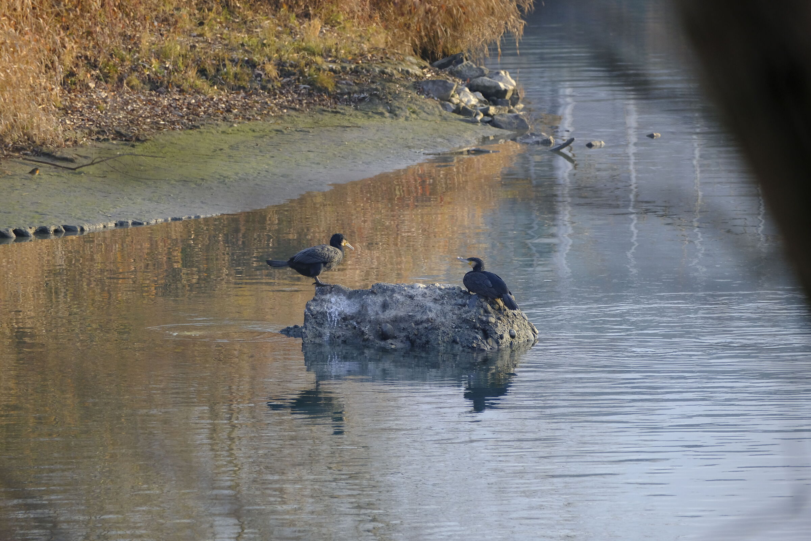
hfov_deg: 4.6
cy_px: 270
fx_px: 10137
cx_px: 406
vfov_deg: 3.1
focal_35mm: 450
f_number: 5.6
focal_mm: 300
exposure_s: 1/450
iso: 800
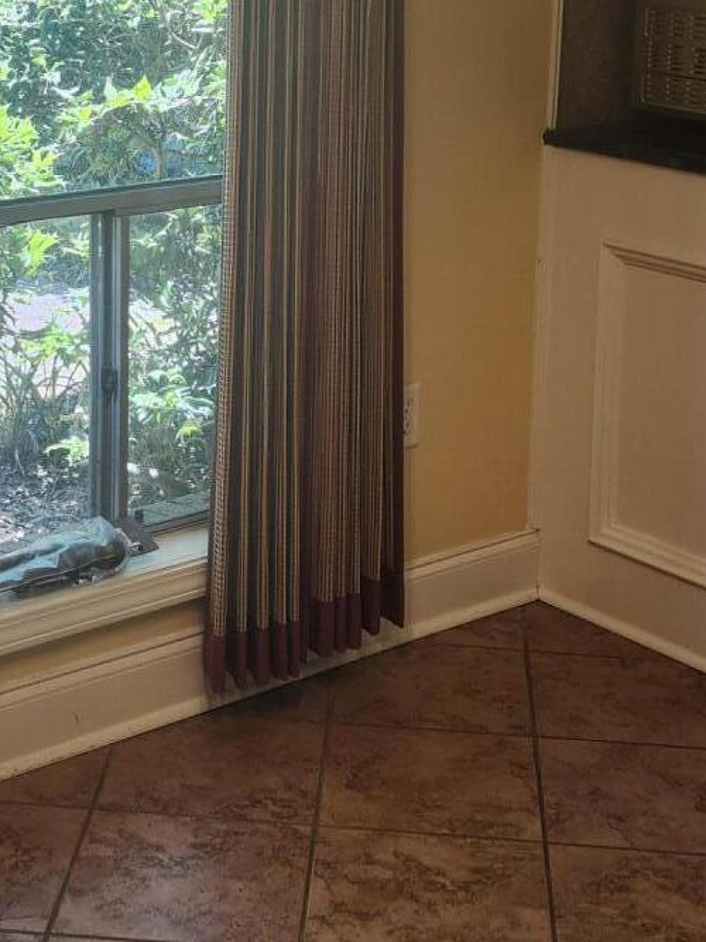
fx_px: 1877
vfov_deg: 27.2
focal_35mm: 69
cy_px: 102
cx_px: 188
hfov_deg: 21.1
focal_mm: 5.54
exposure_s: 1/120
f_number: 1.8
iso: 50
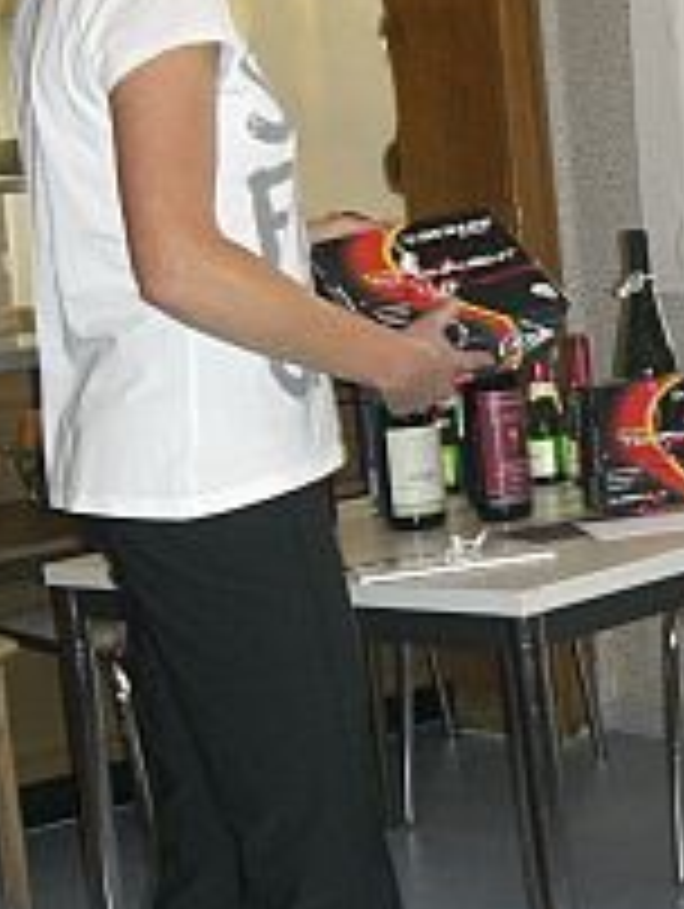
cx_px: 657
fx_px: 2392
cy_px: 410
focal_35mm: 91
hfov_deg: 16.0
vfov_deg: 21.5
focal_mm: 7.56
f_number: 3.3
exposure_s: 1/60
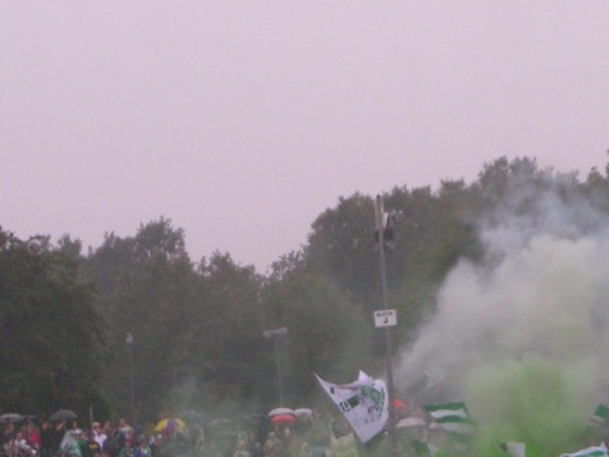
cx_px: 344
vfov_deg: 5.8
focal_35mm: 256
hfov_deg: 7.7
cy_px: 409
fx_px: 4505
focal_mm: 20
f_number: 3.5
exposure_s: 1/160
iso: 125
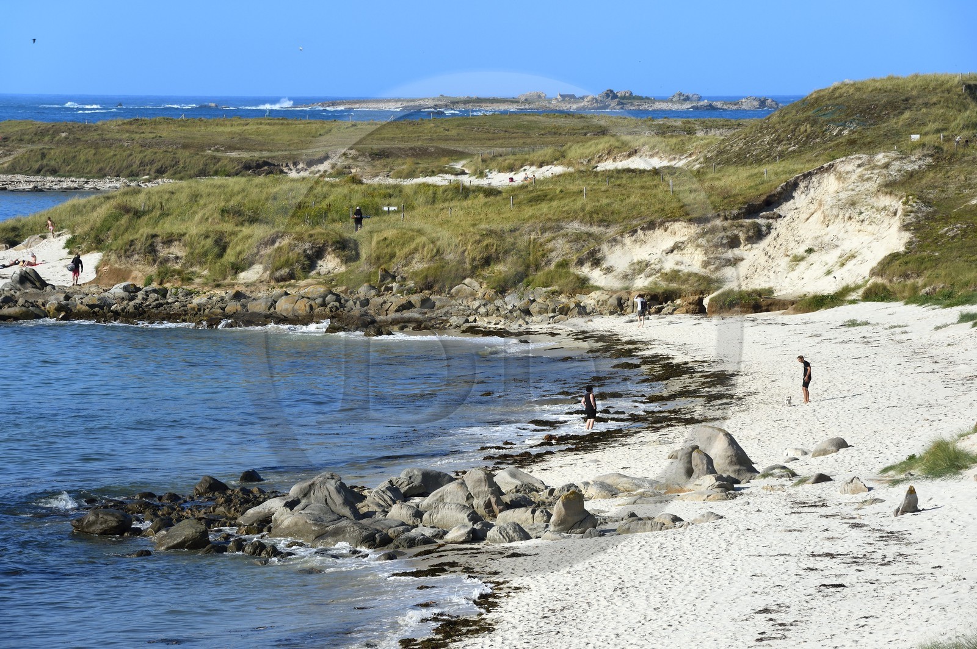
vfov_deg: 6.9
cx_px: 488
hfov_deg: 10.3
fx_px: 5423
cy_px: 324
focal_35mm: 200
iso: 200
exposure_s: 1/250
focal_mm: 200
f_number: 14
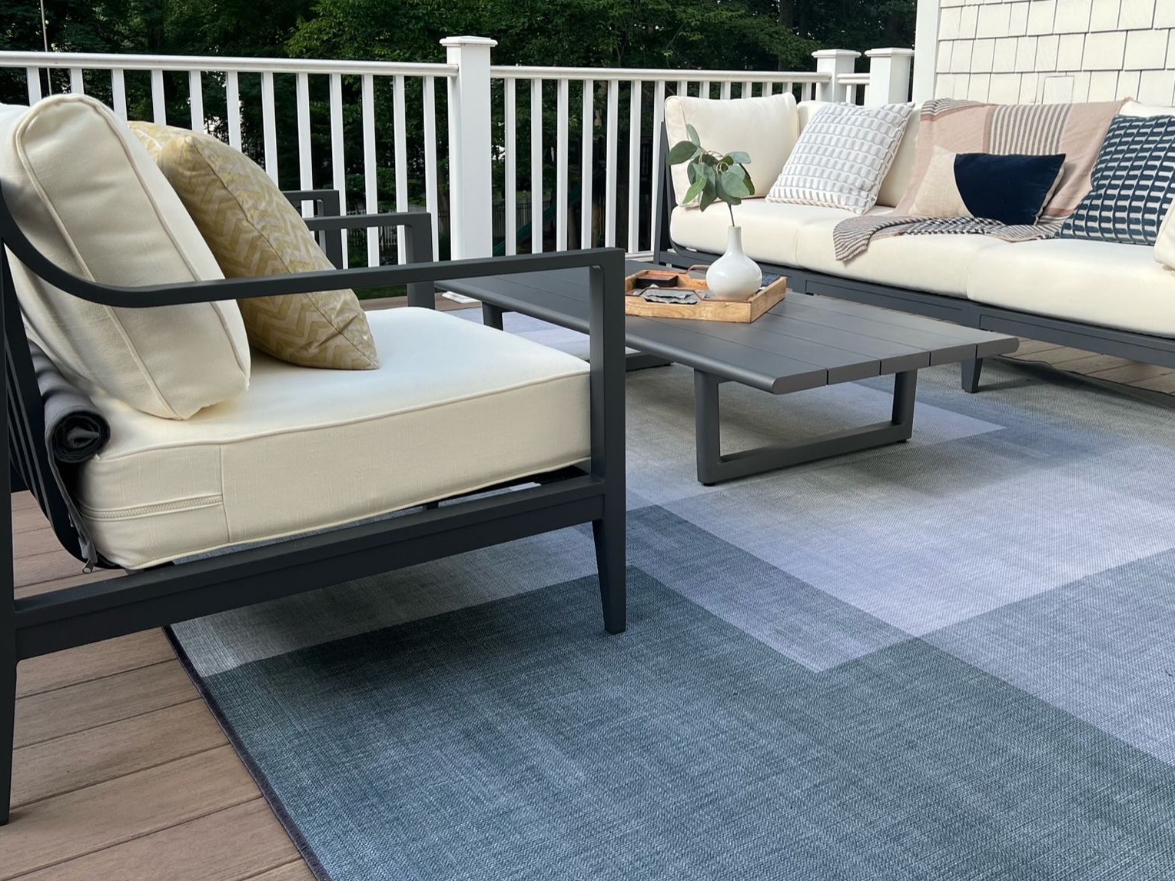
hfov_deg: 53.9
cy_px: 337
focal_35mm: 34
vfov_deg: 41.5
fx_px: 1154
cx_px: 642
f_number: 1.5
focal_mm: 5.7
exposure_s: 1/1135
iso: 50
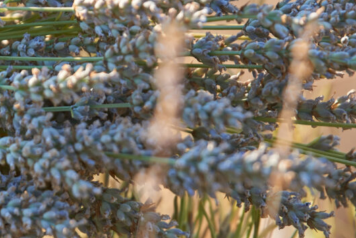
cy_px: 6
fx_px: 9354
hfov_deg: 2.2
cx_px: -49
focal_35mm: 946
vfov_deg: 1.5
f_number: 2.8
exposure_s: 1/400
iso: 100
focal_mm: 195
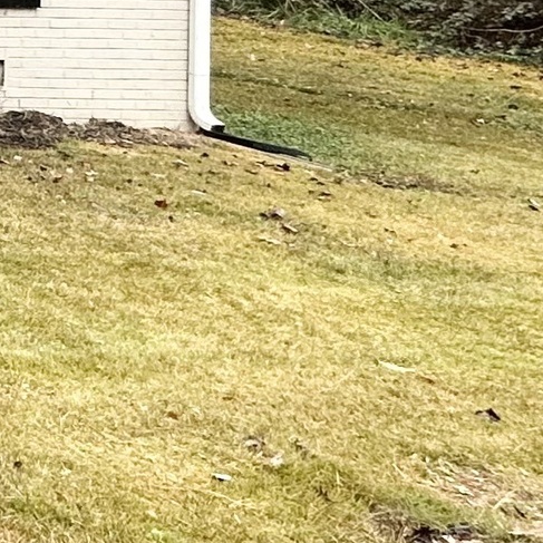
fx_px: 1384
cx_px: -901
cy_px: -151
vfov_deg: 20.4
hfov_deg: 13.2
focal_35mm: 78
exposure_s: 1/99
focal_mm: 2.22
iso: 64
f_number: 2.2
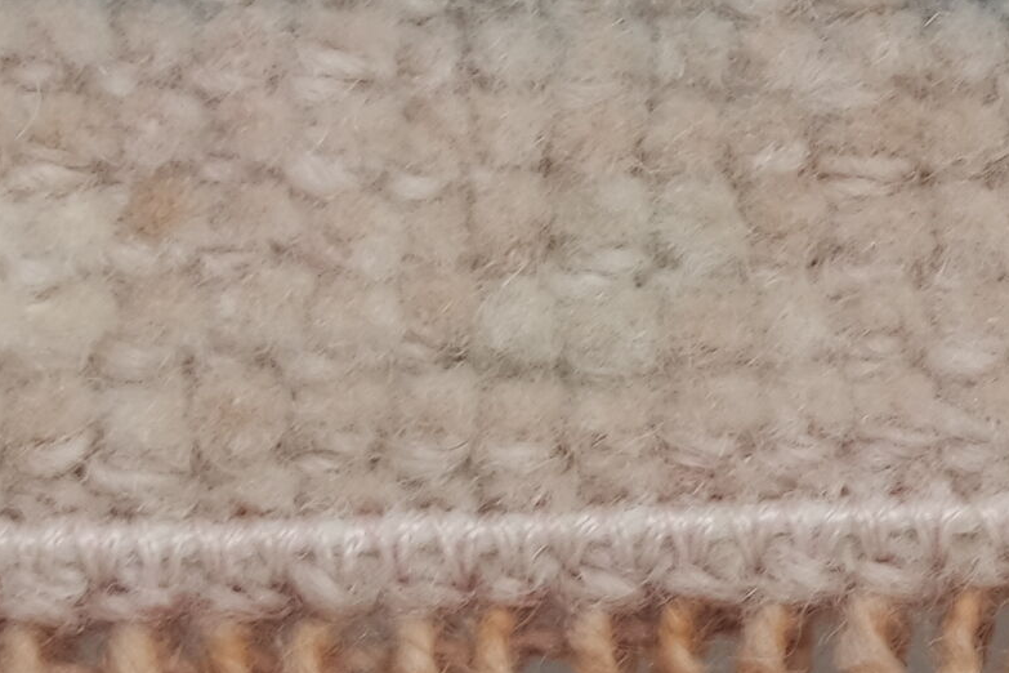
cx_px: 1024
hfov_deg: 4.4
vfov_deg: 2.9
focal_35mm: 468
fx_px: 13116
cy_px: 605
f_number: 11
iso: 160
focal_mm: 55
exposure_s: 1/160
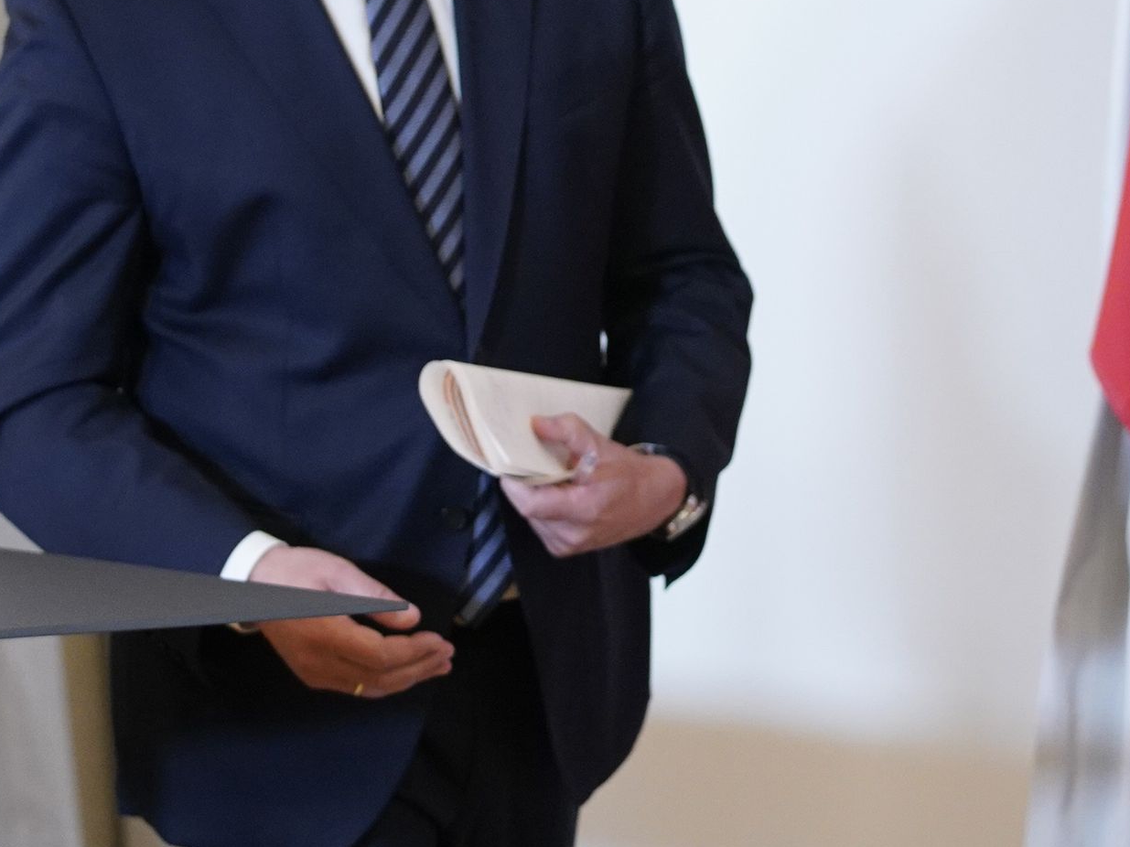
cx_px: 617
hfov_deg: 9.1
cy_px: 79
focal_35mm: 218
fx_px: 7116
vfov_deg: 6.8
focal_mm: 70
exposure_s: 1/400
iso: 2500
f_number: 2.8
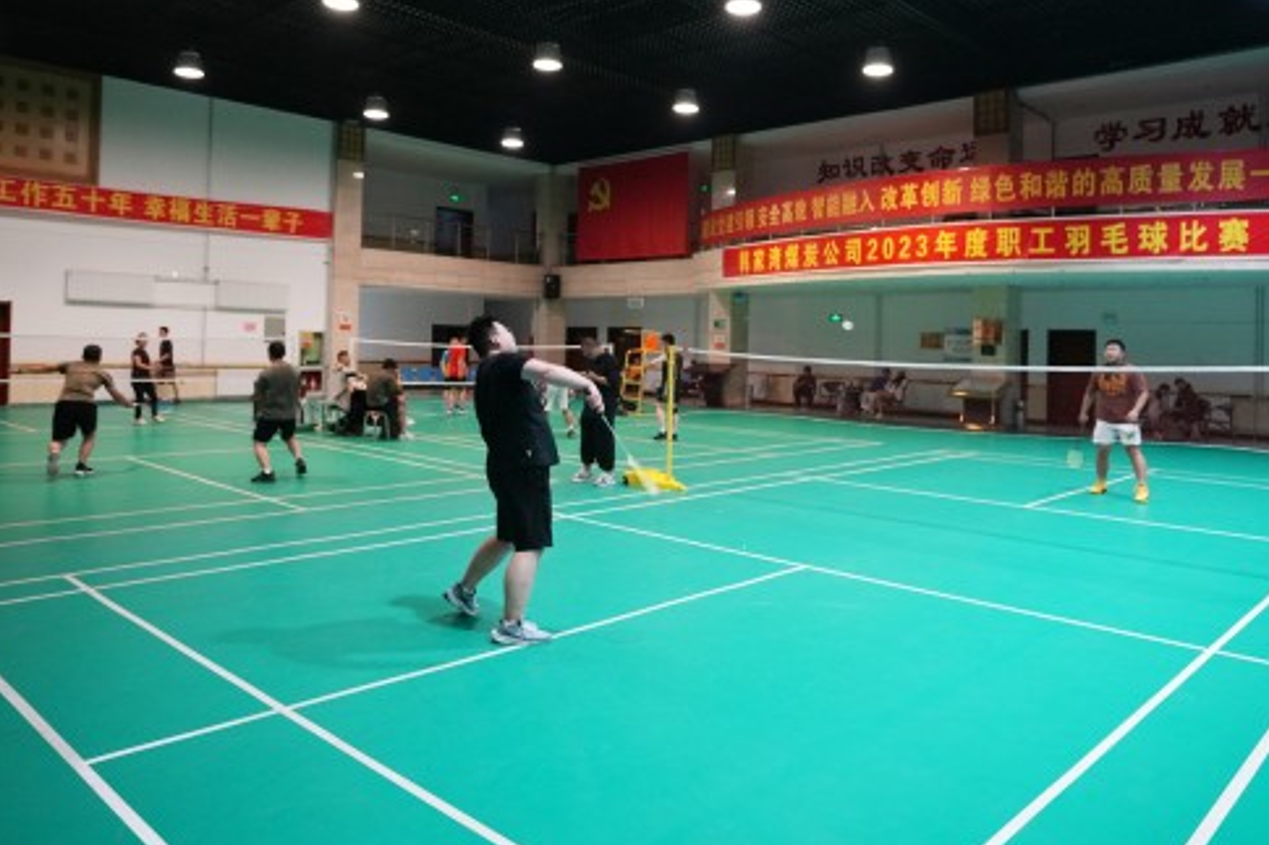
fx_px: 916
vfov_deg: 49.1
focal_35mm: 26
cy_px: 327
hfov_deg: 69.4
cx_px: 636
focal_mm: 21
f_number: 2.8
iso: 2500
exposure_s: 1/160
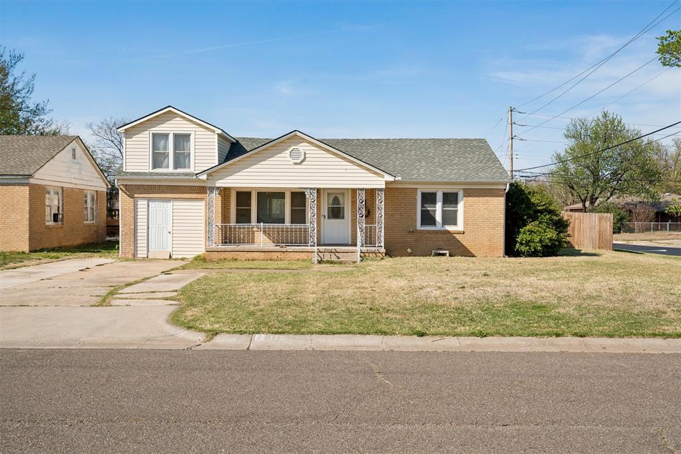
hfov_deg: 54.4
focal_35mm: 35
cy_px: 227
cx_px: 340
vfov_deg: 37.9
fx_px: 662
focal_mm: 35
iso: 200
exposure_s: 1/1250
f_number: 7.1
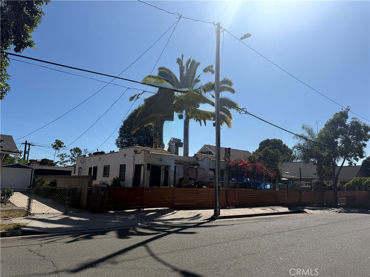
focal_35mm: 24
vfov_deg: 56.8
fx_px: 257
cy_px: 138
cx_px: 185
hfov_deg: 71.6
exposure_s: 1/10309
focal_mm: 6.76
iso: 80
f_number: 1.78
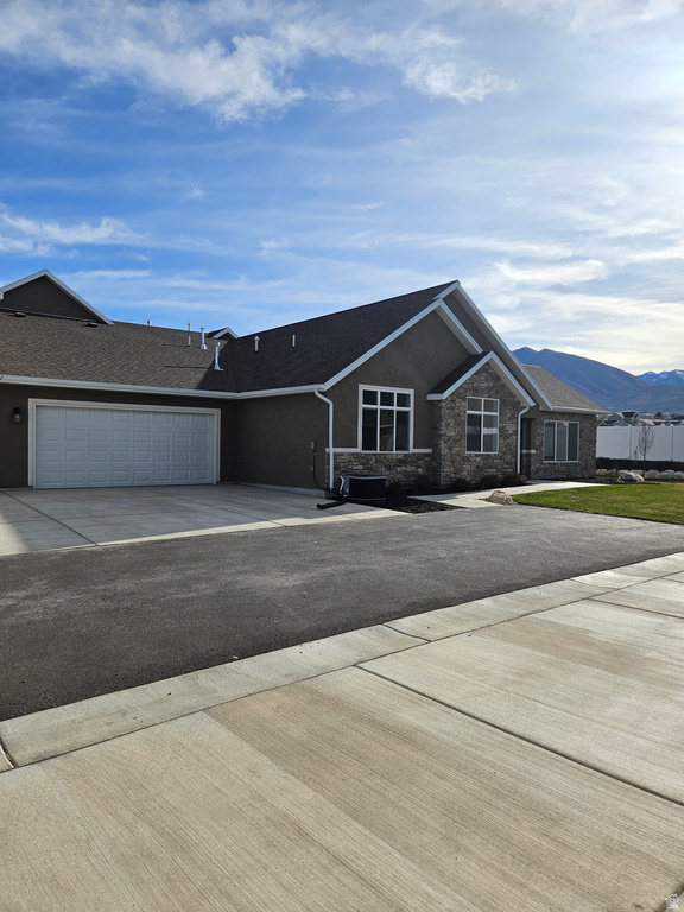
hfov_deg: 58.9
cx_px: 342
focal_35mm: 23
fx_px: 606
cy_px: 456
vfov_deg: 73.9
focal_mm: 5.4
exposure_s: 1/3657
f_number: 1.8
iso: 25
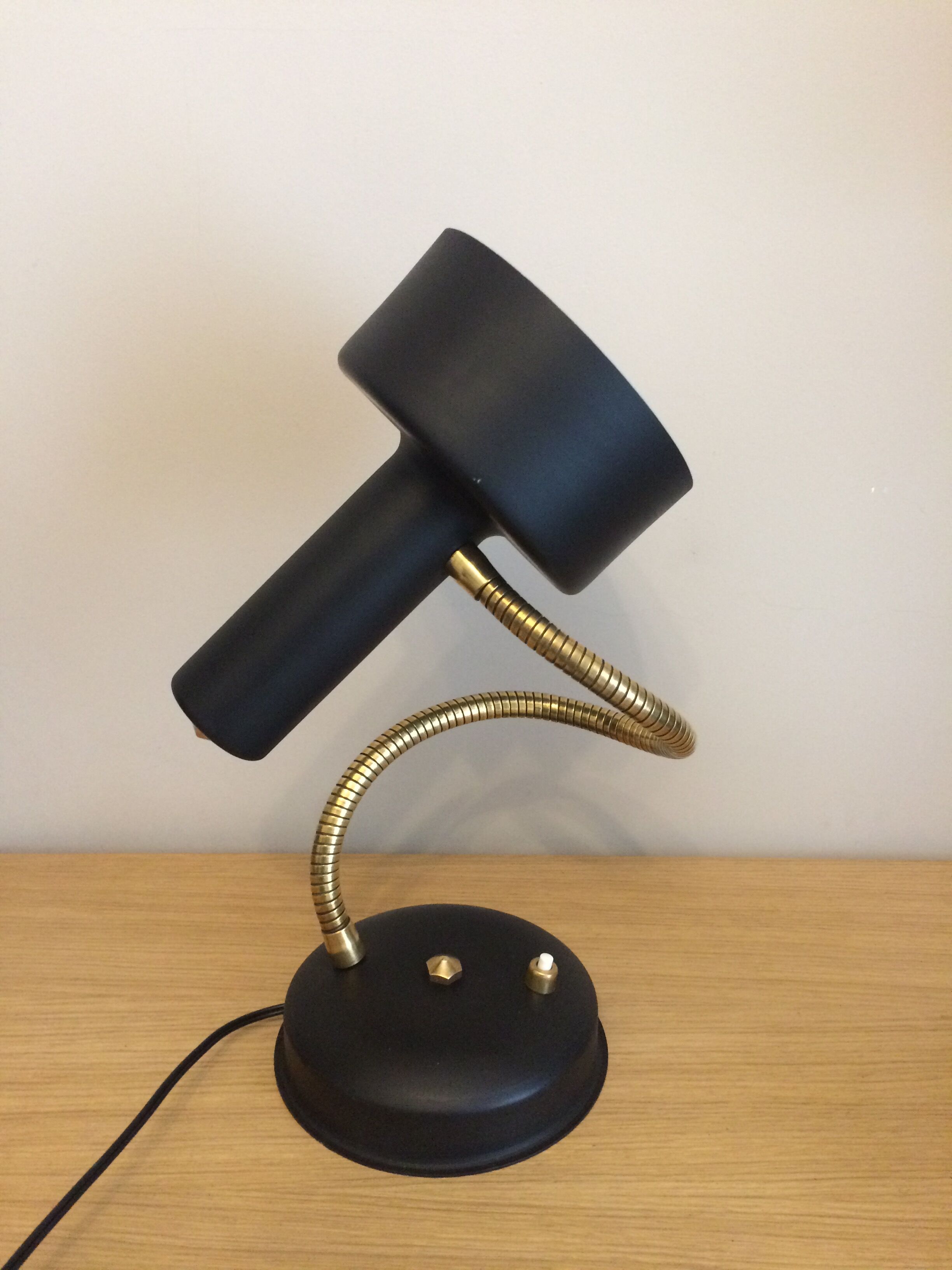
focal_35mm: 29
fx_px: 1063
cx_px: 476
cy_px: 635
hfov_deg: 48.2
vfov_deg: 61.7
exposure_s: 1/17
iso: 250
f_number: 2.2
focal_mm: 4.15
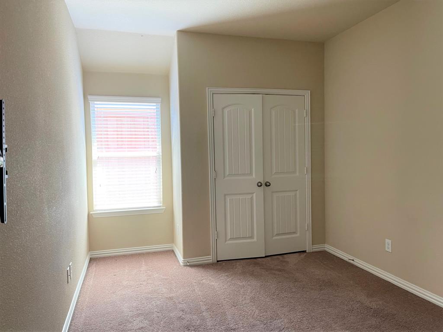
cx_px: 222
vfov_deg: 53.1
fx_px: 333
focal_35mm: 26
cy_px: 166
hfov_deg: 67.3
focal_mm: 5.1
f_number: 1.6
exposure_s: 1/60
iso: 160
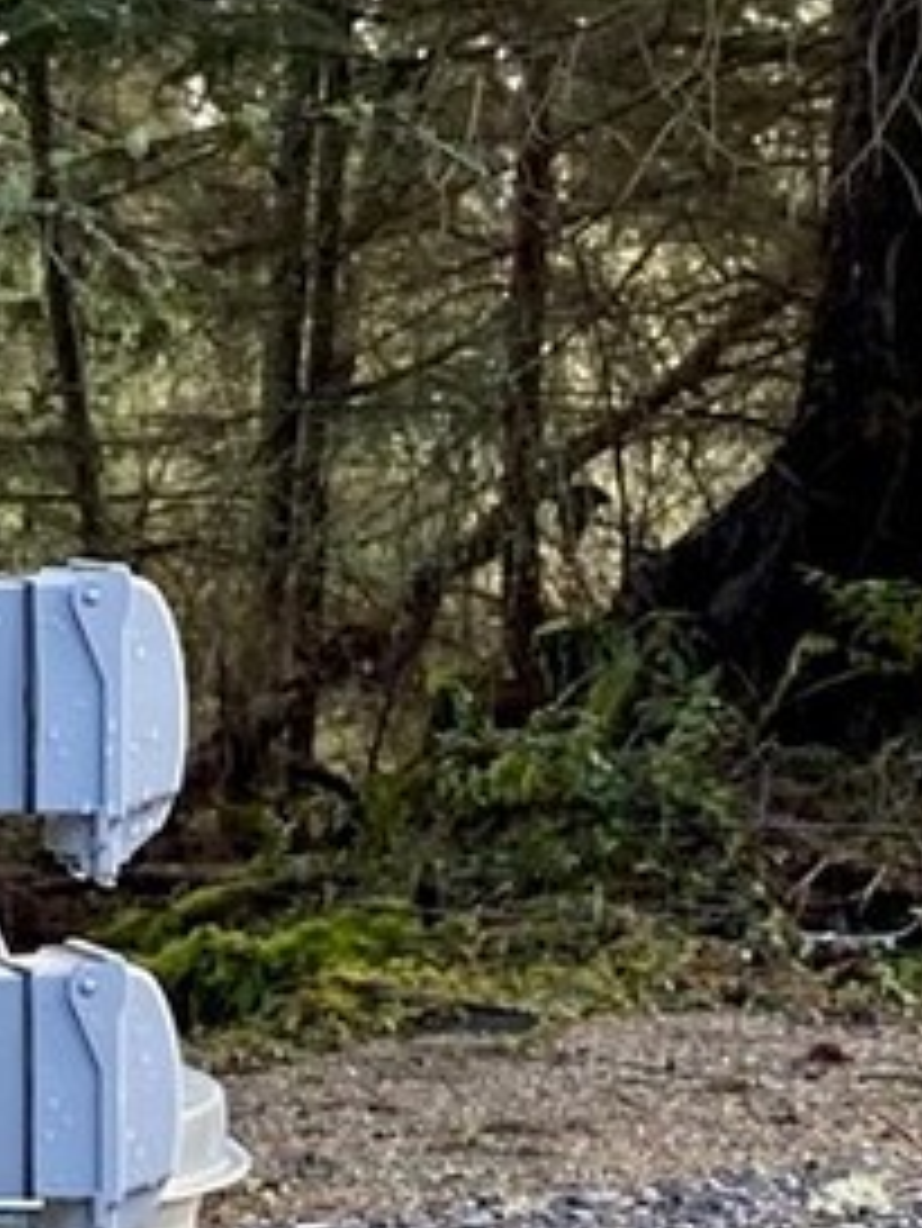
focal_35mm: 137
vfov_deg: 14.3
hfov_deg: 10.6
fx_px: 4862
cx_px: -288
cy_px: 1062
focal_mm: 4.25
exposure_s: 1/122
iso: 80
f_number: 1.8
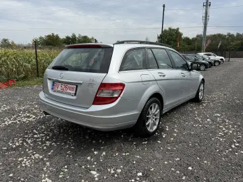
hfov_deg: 71.6
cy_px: 91
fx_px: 168
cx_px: 122
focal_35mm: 24
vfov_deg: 56.8
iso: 100
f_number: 1.78
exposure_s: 1/5714
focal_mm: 6.76
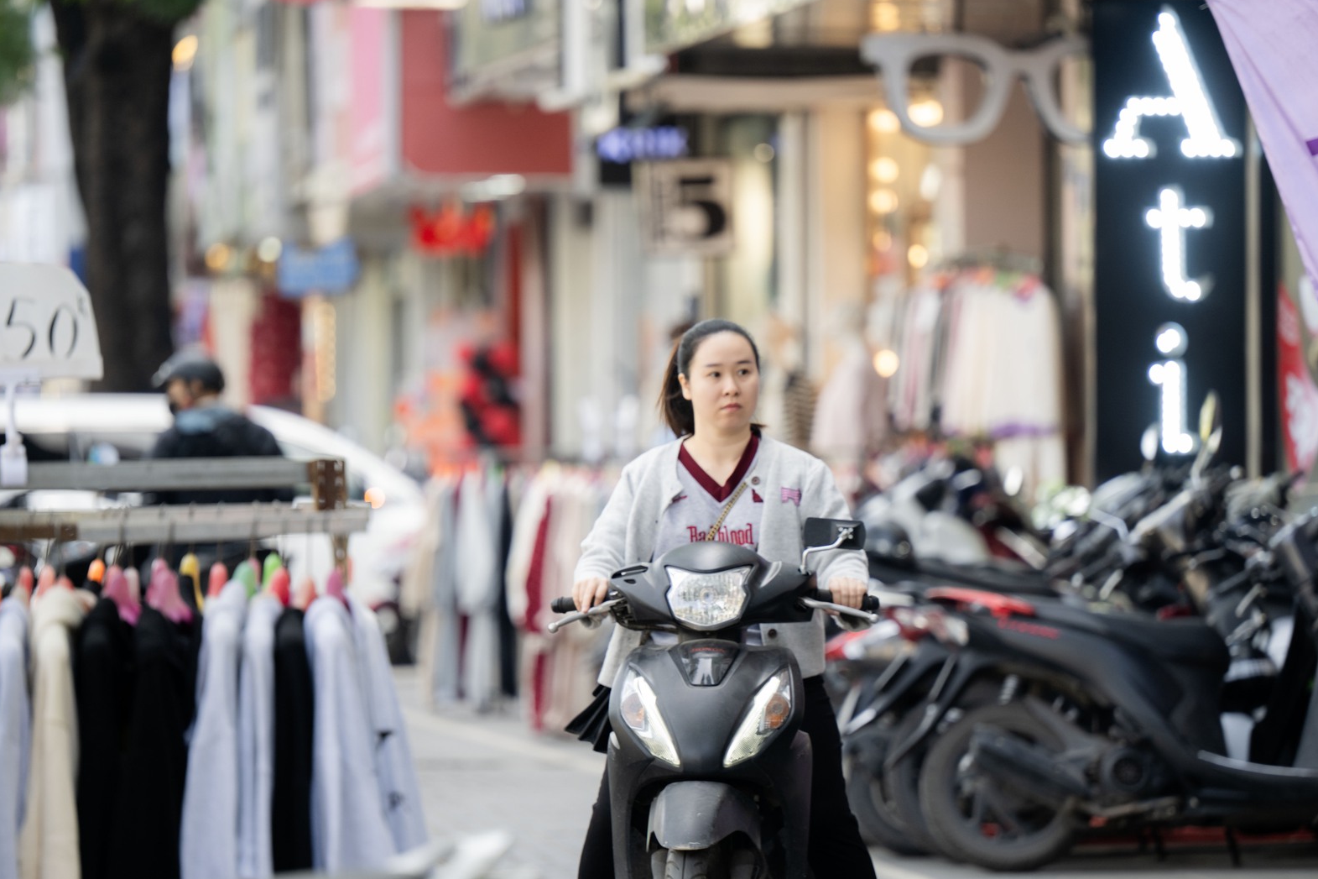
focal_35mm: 210
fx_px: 7687
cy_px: 490
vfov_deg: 6.5
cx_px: 701
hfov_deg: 9.8
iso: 320
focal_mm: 165
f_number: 2.8
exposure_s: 1/400
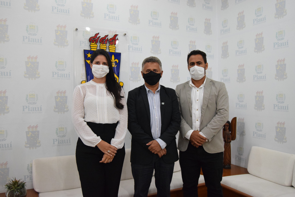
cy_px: 98
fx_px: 246
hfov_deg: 61.9
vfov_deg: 43.6
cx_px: 148
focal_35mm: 30
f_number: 5
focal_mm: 20
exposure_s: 1/125
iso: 3200
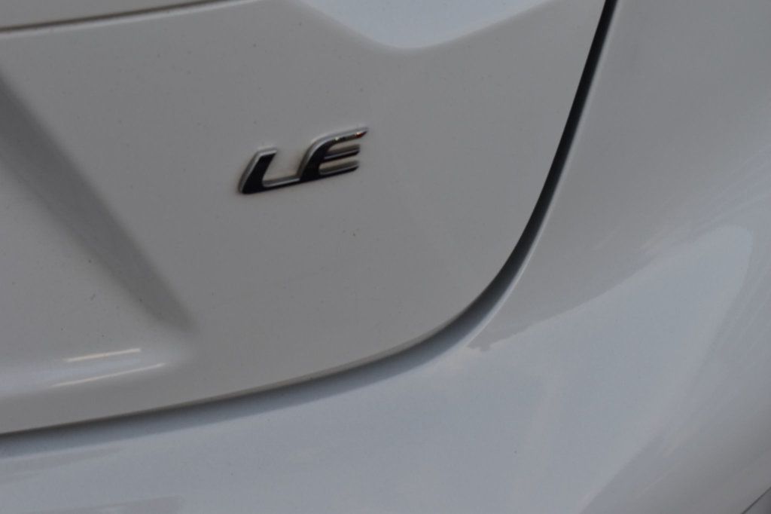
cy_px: 257
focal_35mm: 82
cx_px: 386
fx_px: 1766
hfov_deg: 24.6
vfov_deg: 16.5
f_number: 8
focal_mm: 55
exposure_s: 1/60
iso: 400
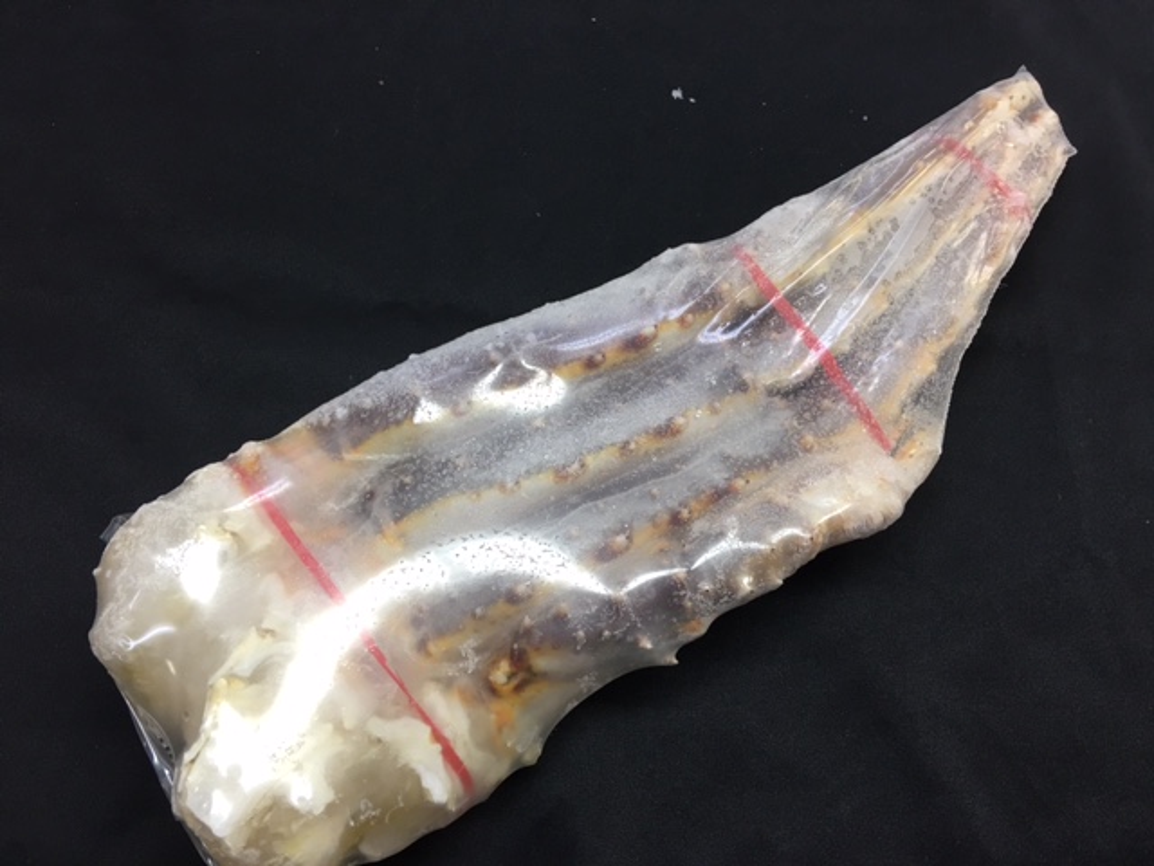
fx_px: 967
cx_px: 577
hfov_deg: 61.7
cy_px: 433
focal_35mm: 29
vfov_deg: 48.2
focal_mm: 4.15
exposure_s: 1/30
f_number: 2.2
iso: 25
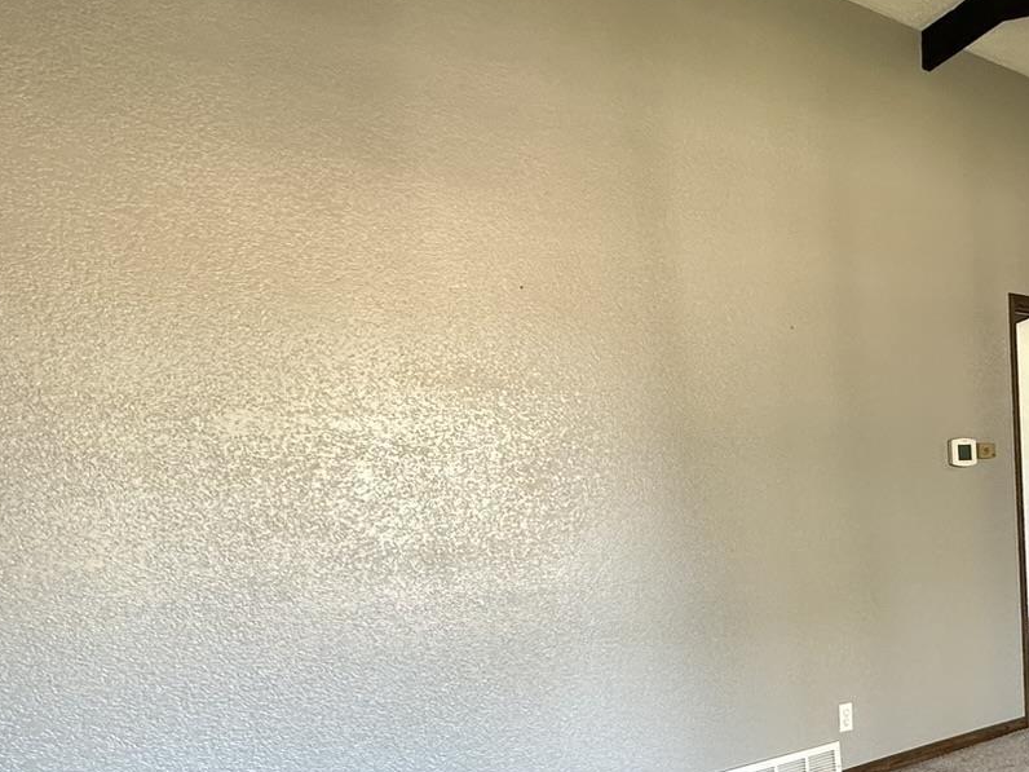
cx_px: 932
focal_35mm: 36
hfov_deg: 46.2
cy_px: 603
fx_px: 1070
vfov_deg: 38.4
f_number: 2.2
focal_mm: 2.22
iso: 200
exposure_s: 1/60
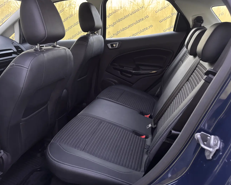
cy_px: 91
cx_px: 109
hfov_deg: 62.2
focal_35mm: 28
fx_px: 191
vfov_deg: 51.5
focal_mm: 5.96
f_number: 1.6
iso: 640
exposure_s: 1/29
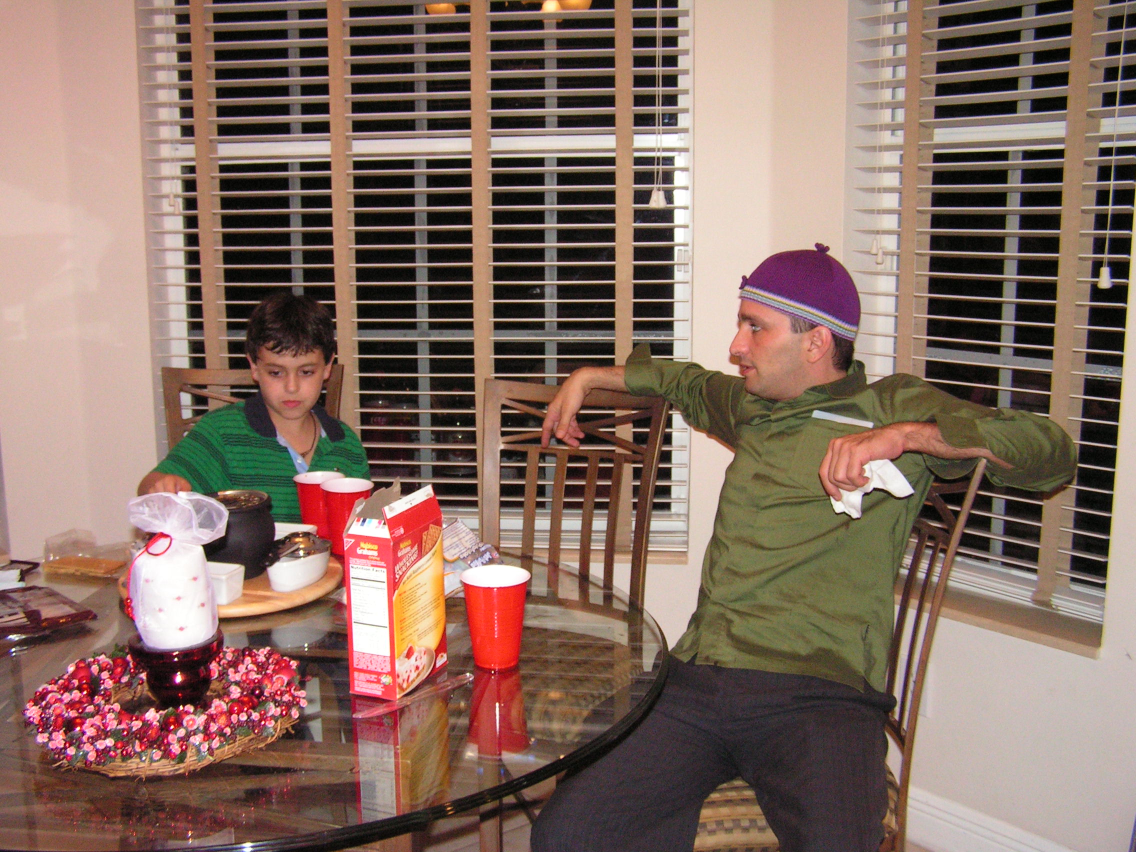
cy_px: 426
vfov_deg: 37.7
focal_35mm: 38
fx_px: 1247
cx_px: 568
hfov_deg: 49.0
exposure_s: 1/40
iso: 200
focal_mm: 6.3
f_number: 2.8
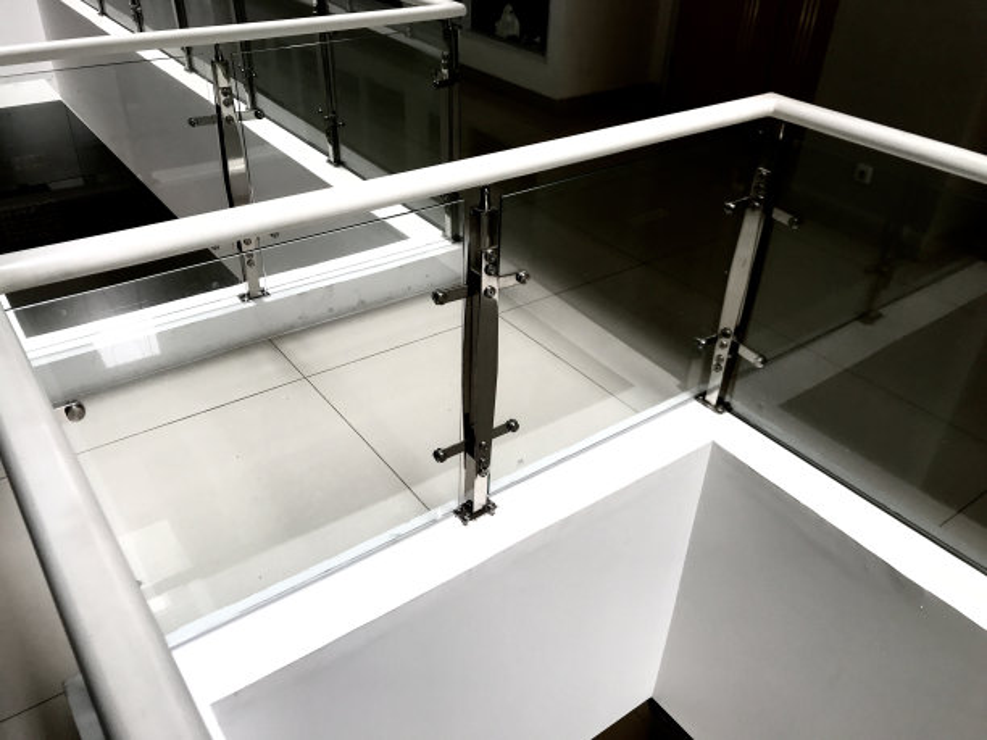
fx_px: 798
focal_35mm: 28
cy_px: 370
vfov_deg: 49.7
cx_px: 494
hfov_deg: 63.4
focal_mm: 3.99
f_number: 1.8
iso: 32
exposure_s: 1/95
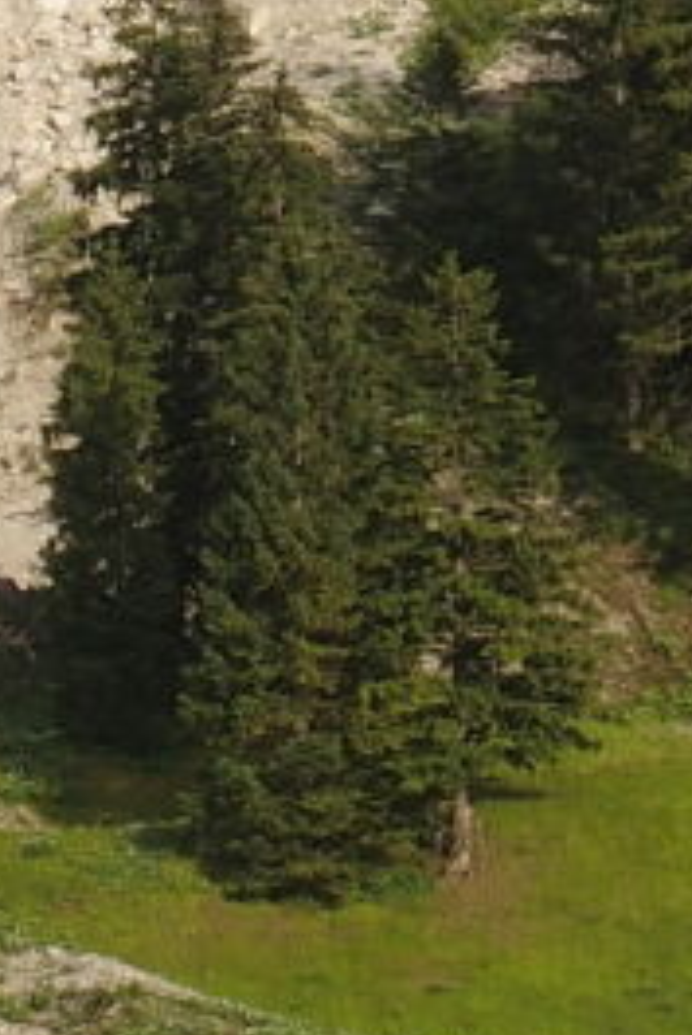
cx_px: 1036
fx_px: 18226
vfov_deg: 3.2
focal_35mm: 633
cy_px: -551
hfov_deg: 2.2
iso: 100
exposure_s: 1/250
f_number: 5.6
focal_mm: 24
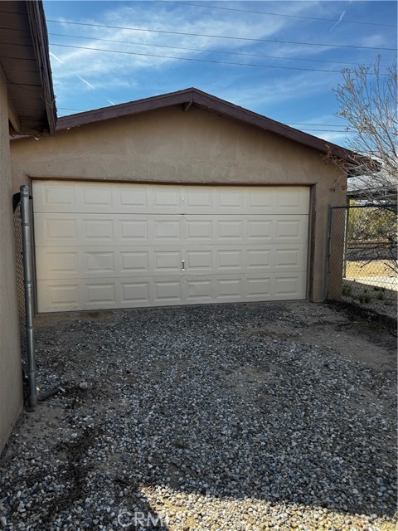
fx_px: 368
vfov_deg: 71.6
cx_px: 199
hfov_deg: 56.8
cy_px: 266
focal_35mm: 24
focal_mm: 6.76
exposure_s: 1/1767
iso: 80
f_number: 1.78
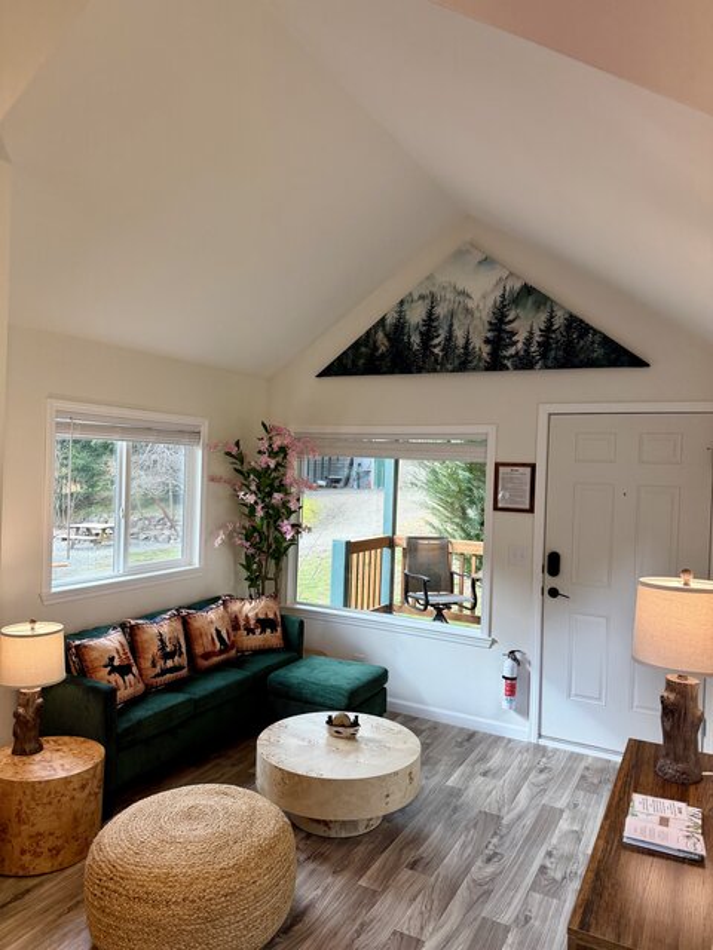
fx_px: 659
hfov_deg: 56.8
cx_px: 356
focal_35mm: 24
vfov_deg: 71.6
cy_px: 475
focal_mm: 6.76
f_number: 1.78
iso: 100
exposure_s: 1/120
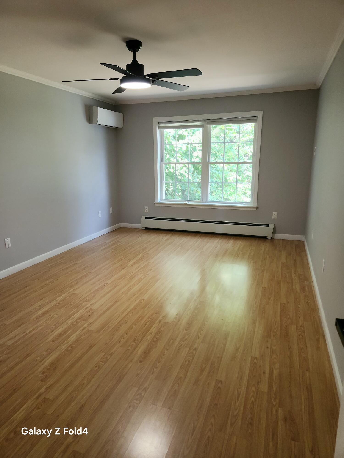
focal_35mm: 23
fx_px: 305
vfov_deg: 73.9
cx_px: 172
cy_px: 229
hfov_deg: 58.9
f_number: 1.8
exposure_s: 1/60
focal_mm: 5.4
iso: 125
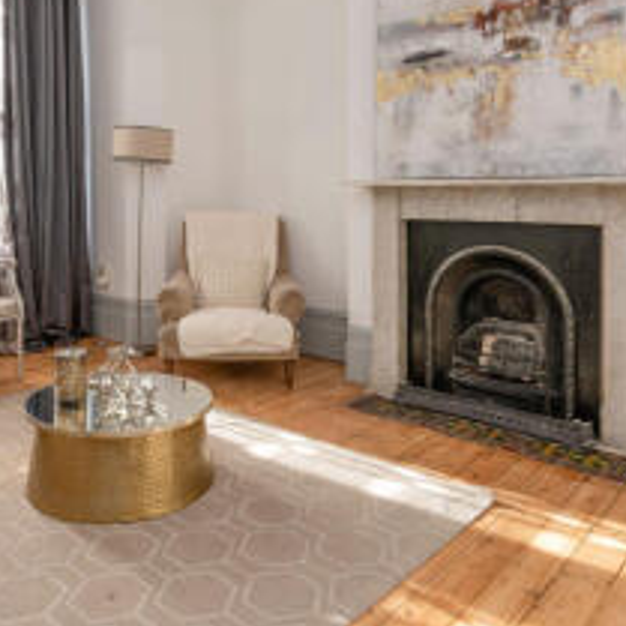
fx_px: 634
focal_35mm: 31
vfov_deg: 50.7
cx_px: 228
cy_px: 169
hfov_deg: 51.9
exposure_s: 1/80
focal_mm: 16
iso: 320
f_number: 8
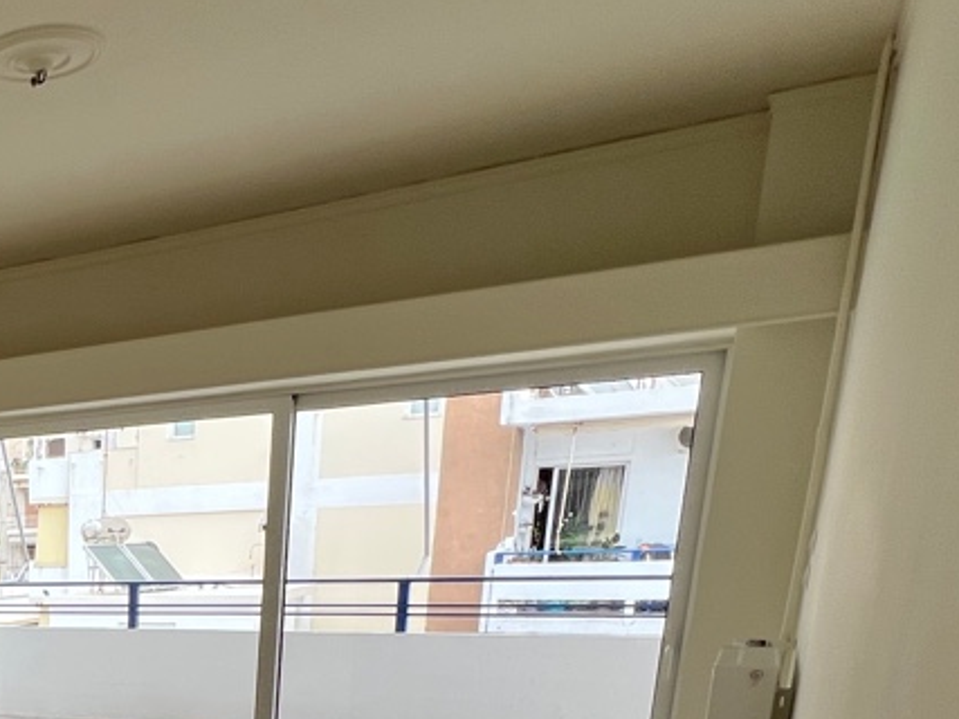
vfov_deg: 31.2
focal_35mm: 39
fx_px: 1080
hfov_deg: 37.1
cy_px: 854
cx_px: -177
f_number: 1.8
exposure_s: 1/186
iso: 32
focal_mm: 1.57
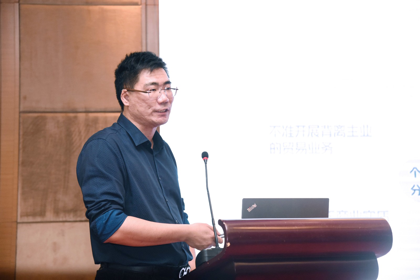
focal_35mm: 120
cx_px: 210
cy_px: 140
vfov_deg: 11.4
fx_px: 1400
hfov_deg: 17.1
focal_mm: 120
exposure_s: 1/200
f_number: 4.5
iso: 3200
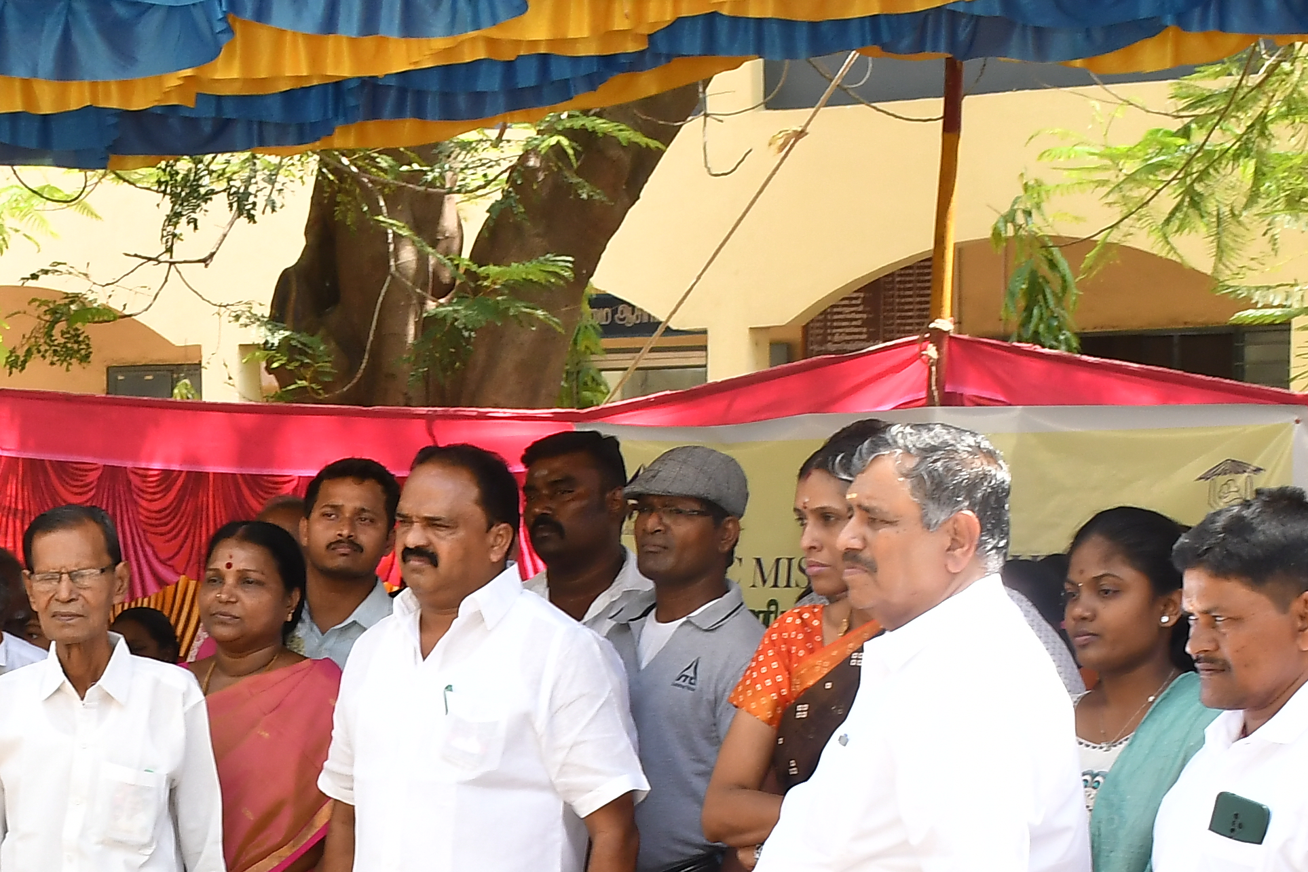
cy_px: 848
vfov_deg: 10.5
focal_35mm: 130
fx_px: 4723
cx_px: 81
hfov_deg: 15.5
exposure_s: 1/125
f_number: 9
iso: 500
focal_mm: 30
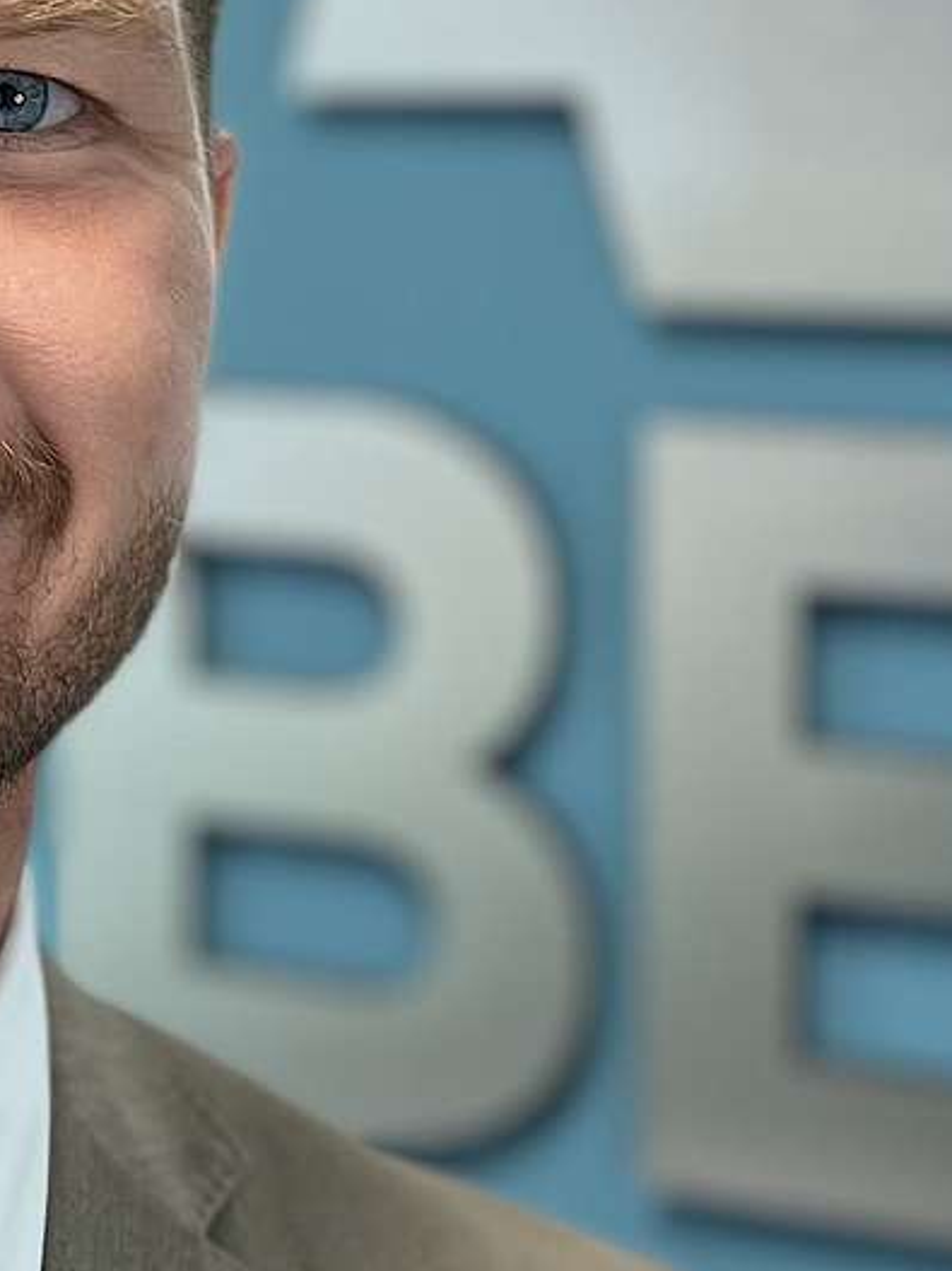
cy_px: 750
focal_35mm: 71
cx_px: -301
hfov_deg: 19.1
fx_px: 2605
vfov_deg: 27.4
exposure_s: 1/60
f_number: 1.5
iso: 100
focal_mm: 5.7
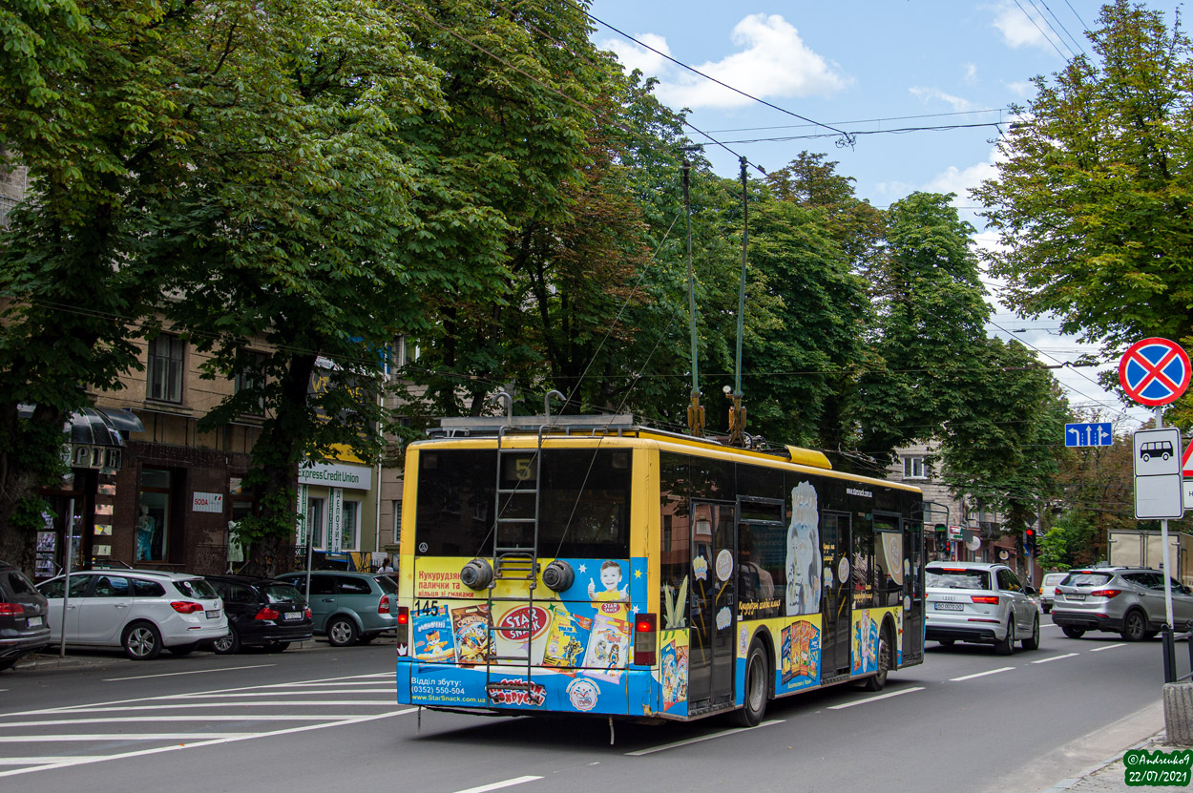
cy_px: 396
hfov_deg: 43.6
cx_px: 596
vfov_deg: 29.8
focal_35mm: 45
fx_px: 1490
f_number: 7.1
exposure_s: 1/640
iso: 200
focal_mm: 30
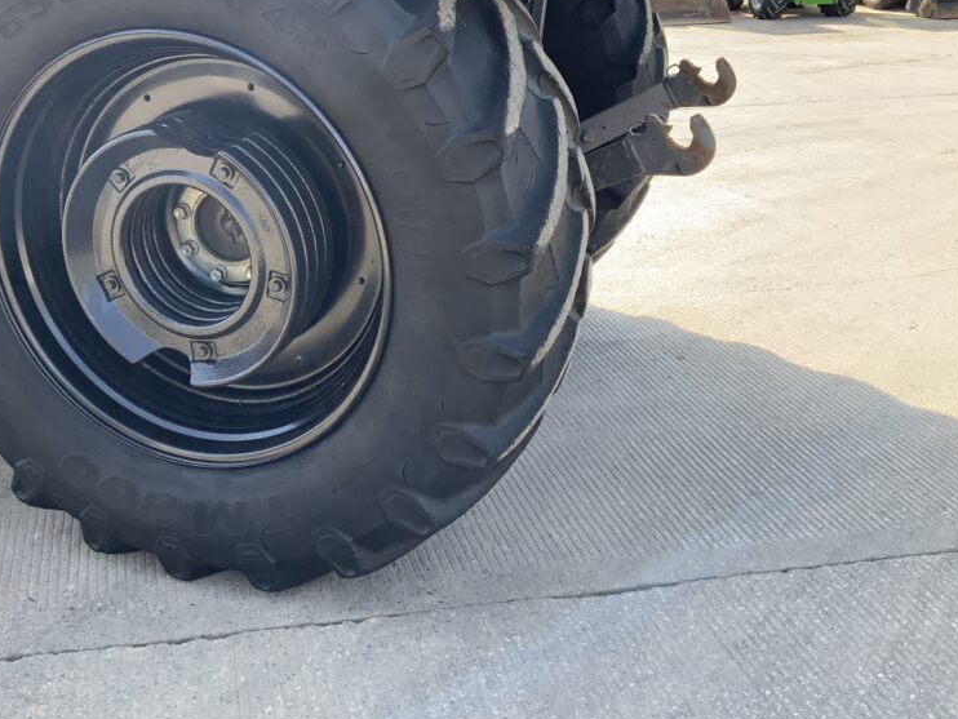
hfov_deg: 46.3
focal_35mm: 40
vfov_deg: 35.6
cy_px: 230
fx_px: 1107
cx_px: 352
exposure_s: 1/260
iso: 16
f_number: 1.8
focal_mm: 3
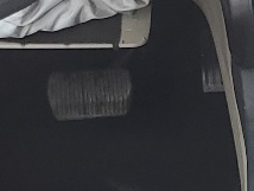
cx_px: 336
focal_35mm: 194
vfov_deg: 7.7
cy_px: 128
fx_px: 1425
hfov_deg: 10.0
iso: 52
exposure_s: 1/120
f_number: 1.5
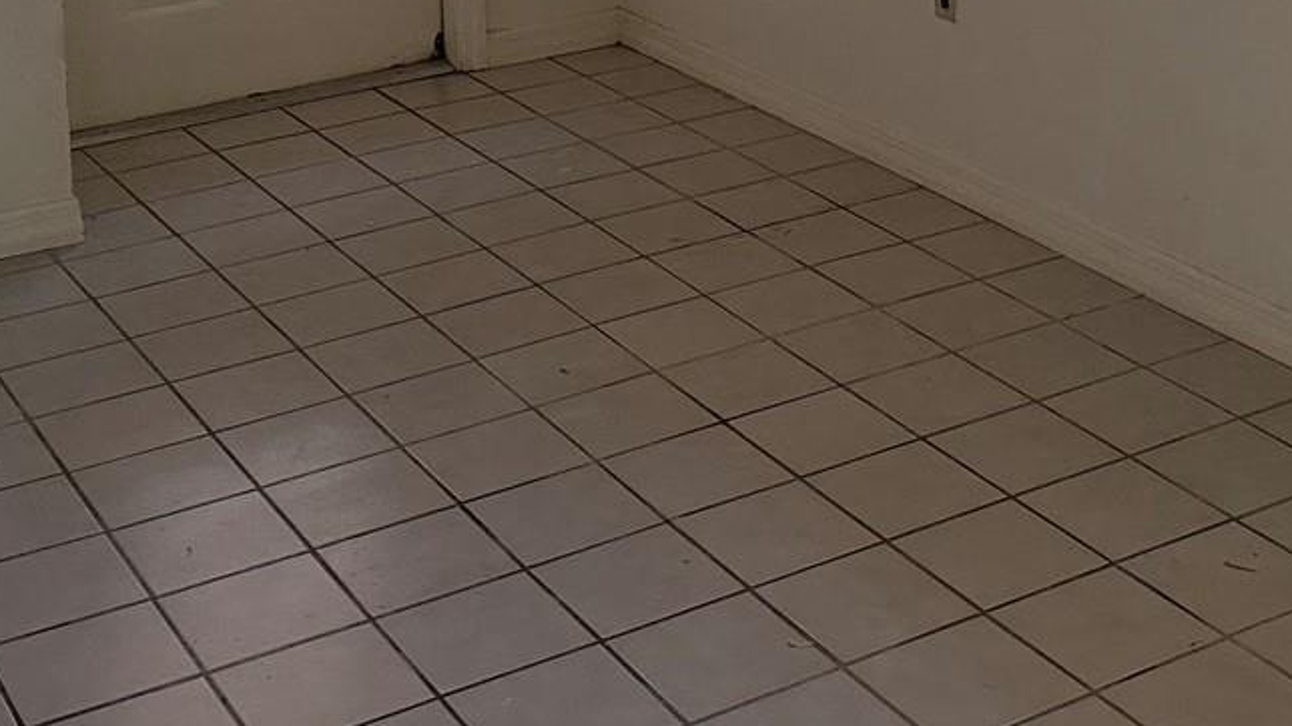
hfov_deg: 32.2
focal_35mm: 65
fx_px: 2226
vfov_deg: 17.0
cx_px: 823
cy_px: -329
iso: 250
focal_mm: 6.86
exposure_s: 1/117
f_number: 1.78
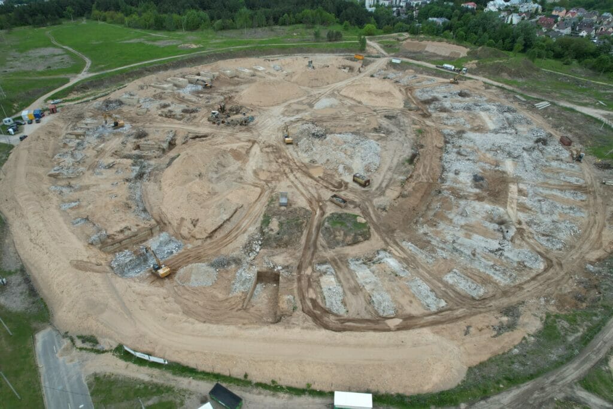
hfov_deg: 78.6
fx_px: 375
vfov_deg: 57.2
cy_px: 204
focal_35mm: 22
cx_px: 306
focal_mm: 8.38
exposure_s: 1/350
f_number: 2.8
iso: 110
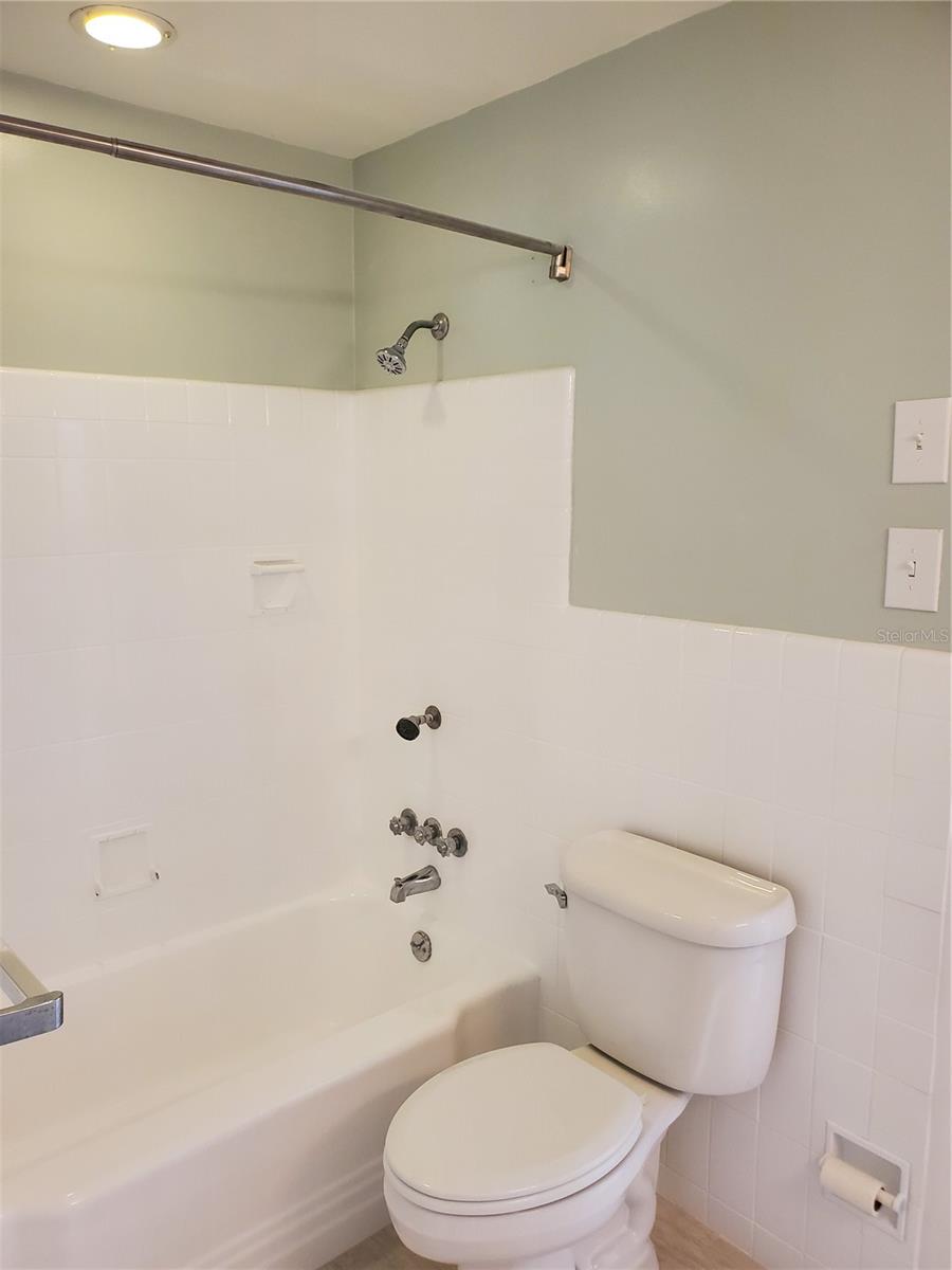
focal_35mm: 26
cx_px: 476
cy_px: 635
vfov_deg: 67.3
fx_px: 953
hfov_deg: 53.1
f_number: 2.4
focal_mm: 4.3
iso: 200
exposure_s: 1/40
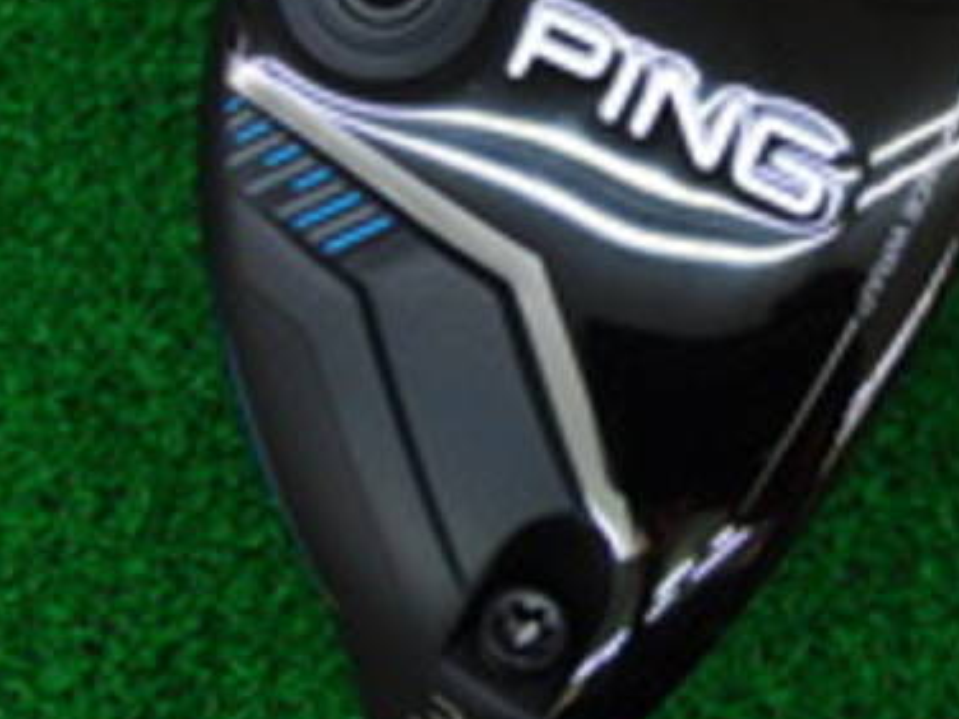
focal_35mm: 63
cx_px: 686
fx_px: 1745
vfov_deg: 23.0
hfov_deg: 30.3
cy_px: 166
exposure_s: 1/80
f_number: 3.6
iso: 320
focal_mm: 6.42
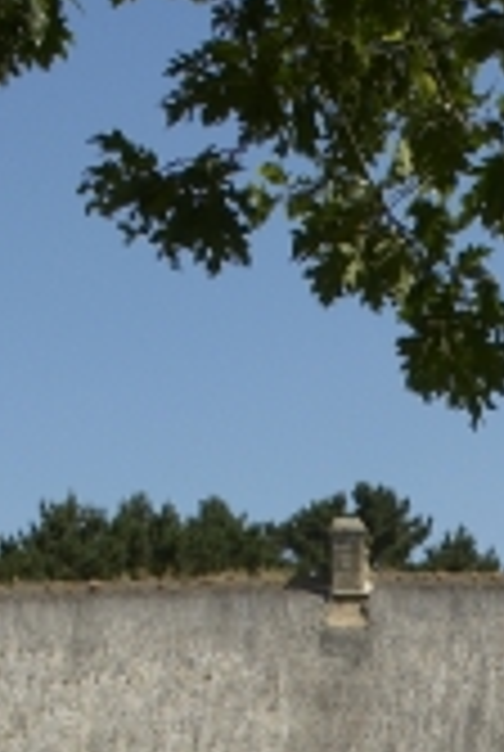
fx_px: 2008
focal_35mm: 96
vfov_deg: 19.3
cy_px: 1031
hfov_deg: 13.7
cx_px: 680
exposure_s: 1/125
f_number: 11
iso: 100
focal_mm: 14
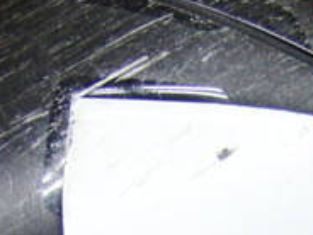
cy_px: 402
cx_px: 418
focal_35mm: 129
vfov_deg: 10.9
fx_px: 1166
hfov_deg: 14.6
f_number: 3.6
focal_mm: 6.42
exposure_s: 1/60
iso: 400
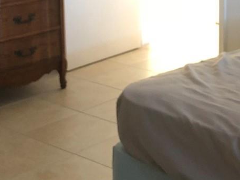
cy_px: -16
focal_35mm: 98
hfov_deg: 19.9
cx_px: 173
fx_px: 680
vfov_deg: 14.7
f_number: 1.8
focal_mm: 4
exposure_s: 1/6
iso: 100
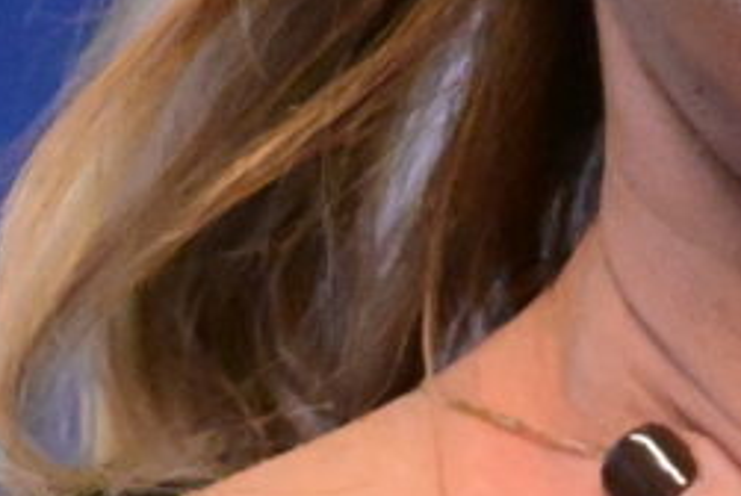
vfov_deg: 1.0
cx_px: 1331
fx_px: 29509
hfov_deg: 1.4
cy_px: -80
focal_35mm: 1432
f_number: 5
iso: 10000
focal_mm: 200
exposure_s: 1/500
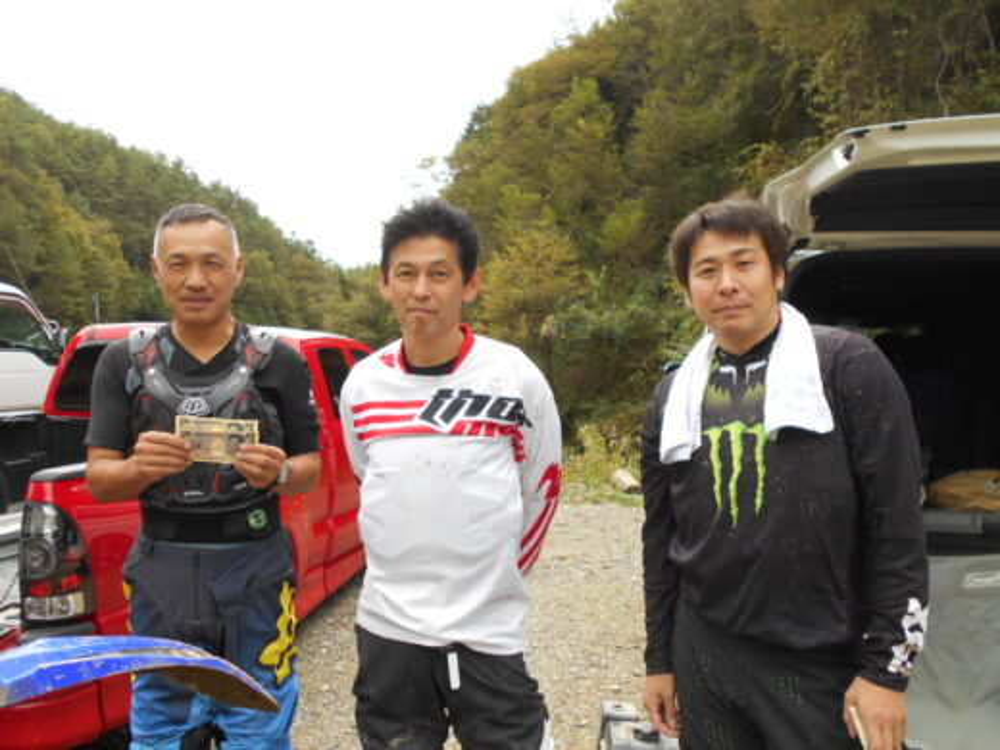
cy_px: 375
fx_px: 867
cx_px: 500
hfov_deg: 60.0
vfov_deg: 46.8
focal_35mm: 30
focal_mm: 5.1
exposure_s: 1/200
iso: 80
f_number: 3.4
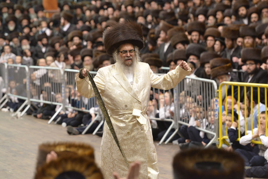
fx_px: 893
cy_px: 90
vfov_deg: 11.4
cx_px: 134
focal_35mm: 120
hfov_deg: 17.1
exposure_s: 1/160
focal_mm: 120
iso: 3200
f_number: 3.5
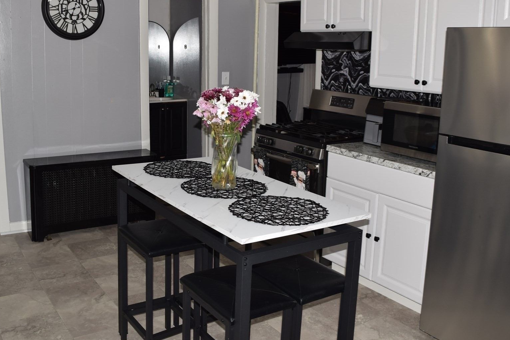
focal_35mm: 36
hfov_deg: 53.1
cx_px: 240
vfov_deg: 36.7
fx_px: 510
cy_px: 133
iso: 100
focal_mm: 18
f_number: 6.3
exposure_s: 1/125
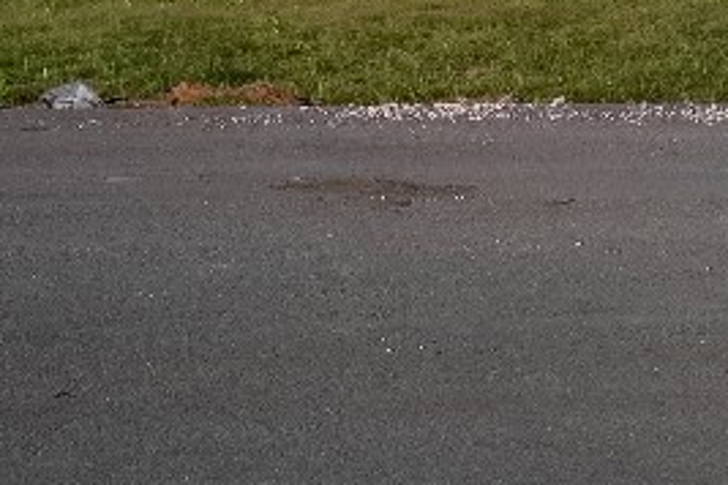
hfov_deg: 15.9
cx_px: 1066
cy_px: -353
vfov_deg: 10.9
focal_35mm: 119
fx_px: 2406
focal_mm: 31
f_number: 9
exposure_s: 1/250
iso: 100
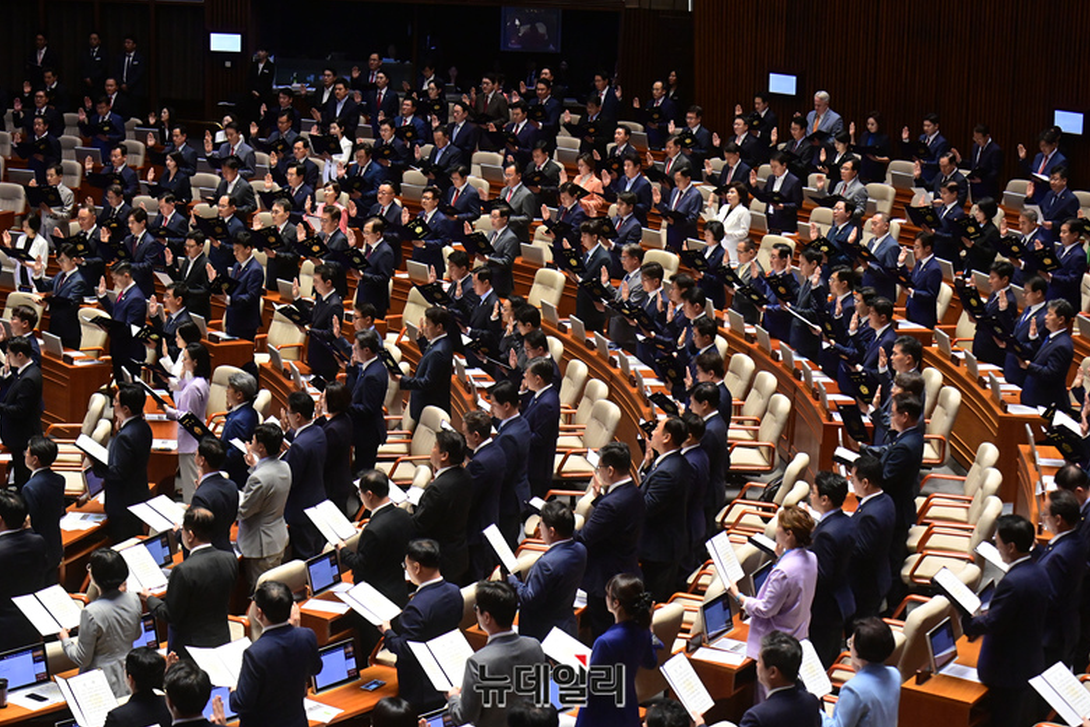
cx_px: 548
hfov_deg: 24.8
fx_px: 2483
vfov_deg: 16.7
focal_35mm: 82
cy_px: 360
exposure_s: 1/250
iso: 6400
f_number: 6.3
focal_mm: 80
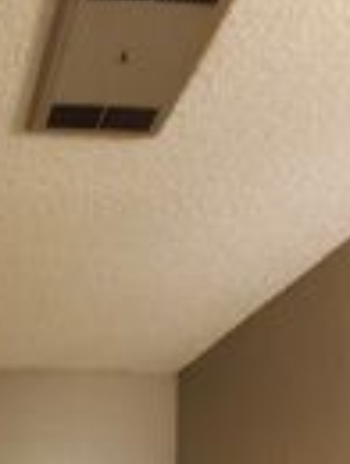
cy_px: 671
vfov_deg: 28.3
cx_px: -36
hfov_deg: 27.7
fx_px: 645
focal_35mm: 48
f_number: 2.2
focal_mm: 1.8
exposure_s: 1/59
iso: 320
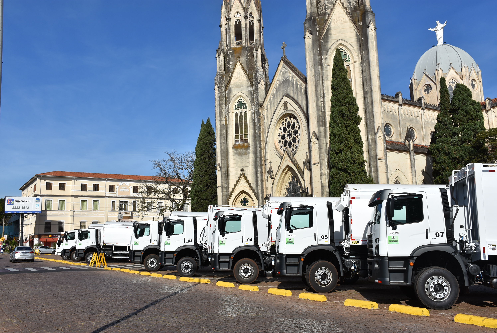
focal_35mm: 33
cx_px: 248
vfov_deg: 40.0
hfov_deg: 57.2
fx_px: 456
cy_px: 166
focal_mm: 22
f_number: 8
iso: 100
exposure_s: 1/500
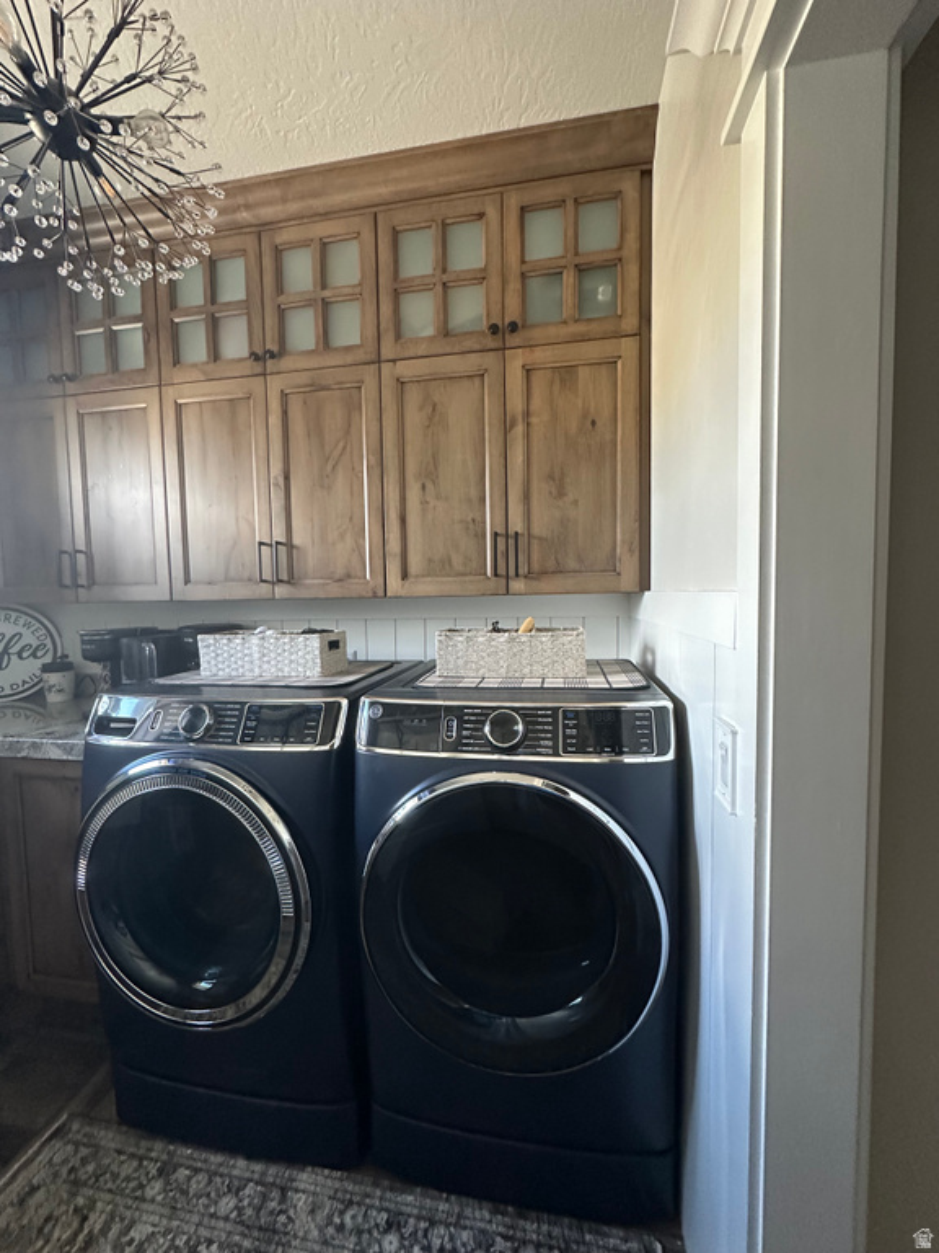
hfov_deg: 85.7
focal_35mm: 14
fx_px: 506
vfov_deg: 102.1
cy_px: 626
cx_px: 470
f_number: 2.2
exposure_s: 1/60
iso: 500
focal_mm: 2.22
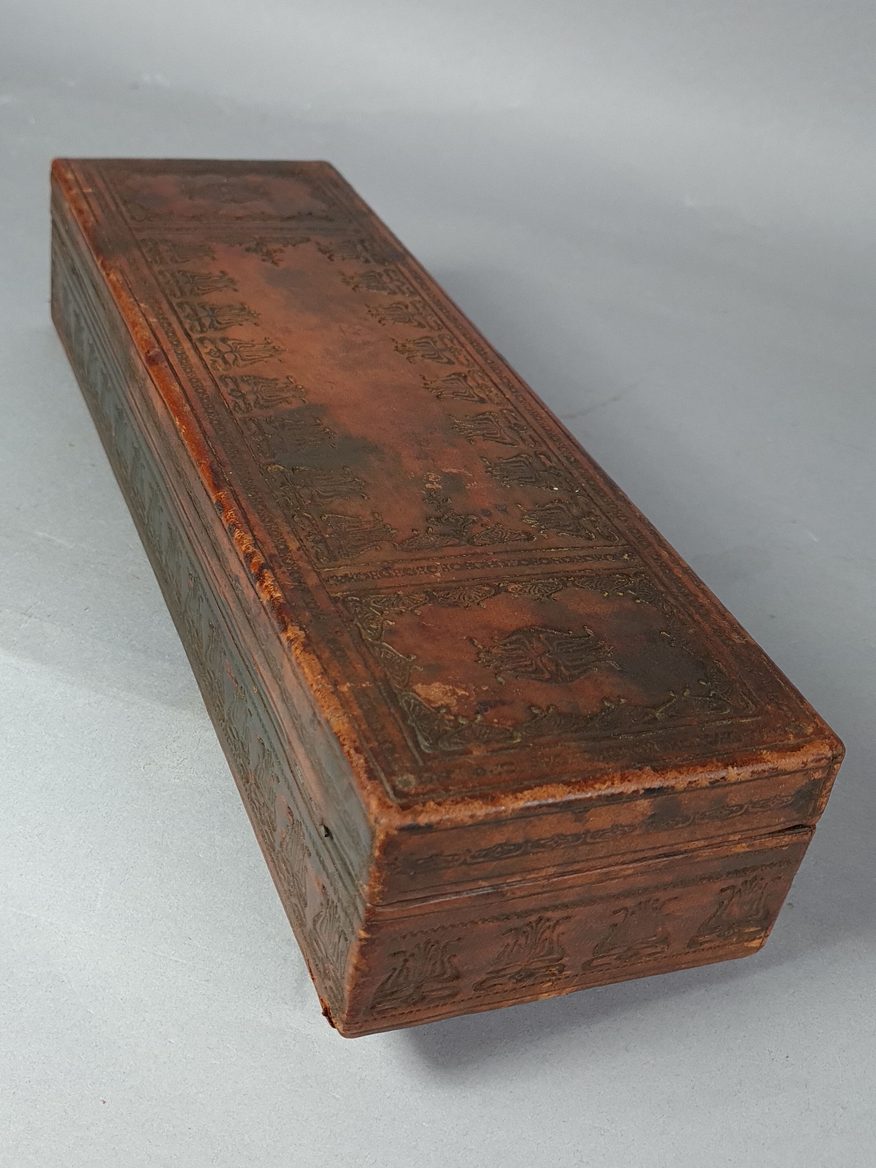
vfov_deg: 67.3
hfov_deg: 53.1
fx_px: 877
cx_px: 438
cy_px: 584
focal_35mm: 26
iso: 80
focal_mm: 5.4
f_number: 1.8
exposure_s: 1/100
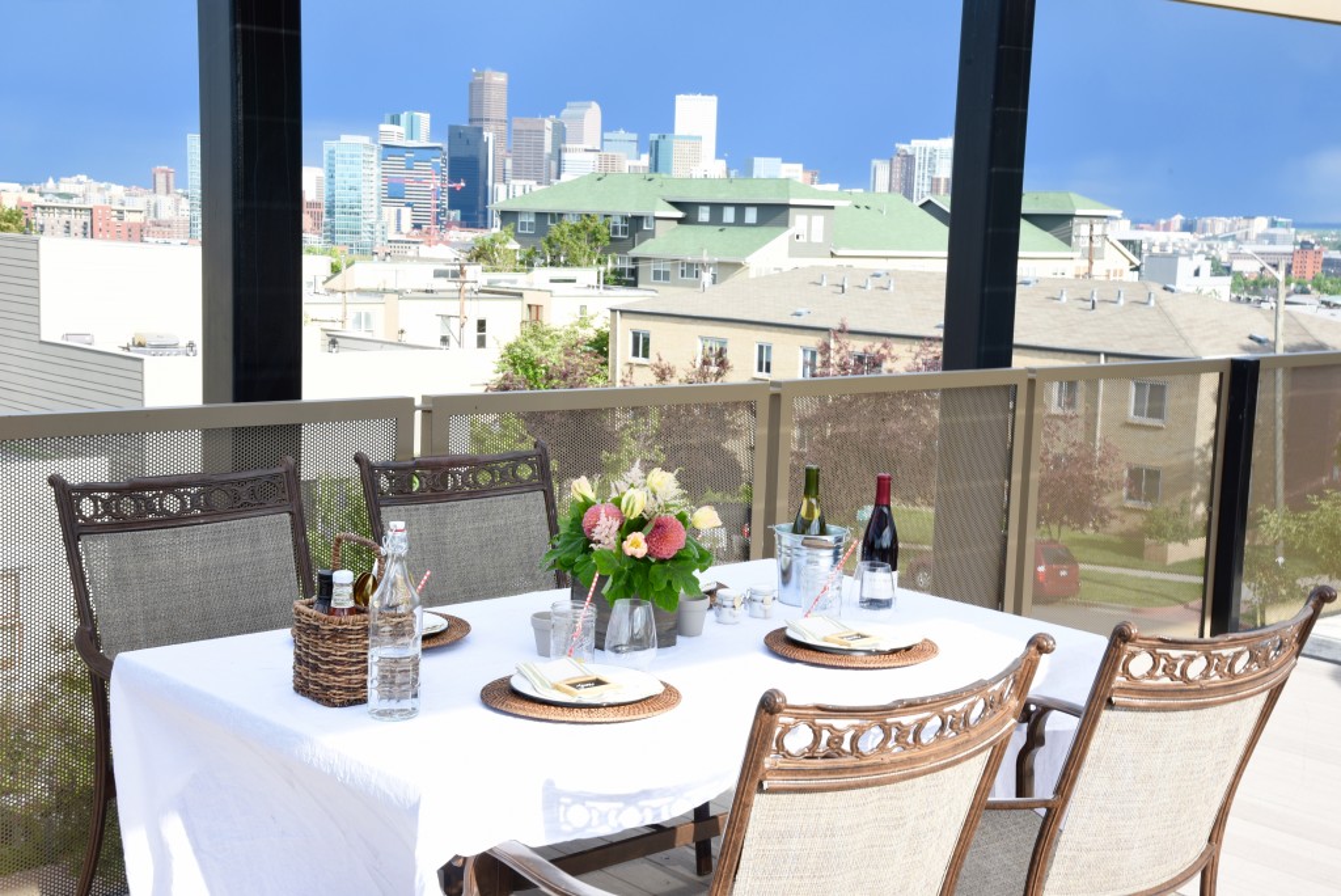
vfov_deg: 27.0
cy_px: 448
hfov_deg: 39.6
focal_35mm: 50
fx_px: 1863
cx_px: 670
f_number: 14
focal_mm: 50
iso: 100
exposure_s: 1/25
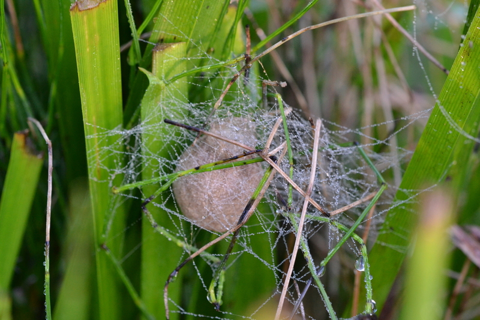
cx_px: 240
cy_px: 160
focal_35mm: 128
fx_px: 1700
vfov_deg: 10.7
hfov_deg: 16.1
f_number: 8
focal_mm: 85
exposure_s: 1/160
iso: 1600
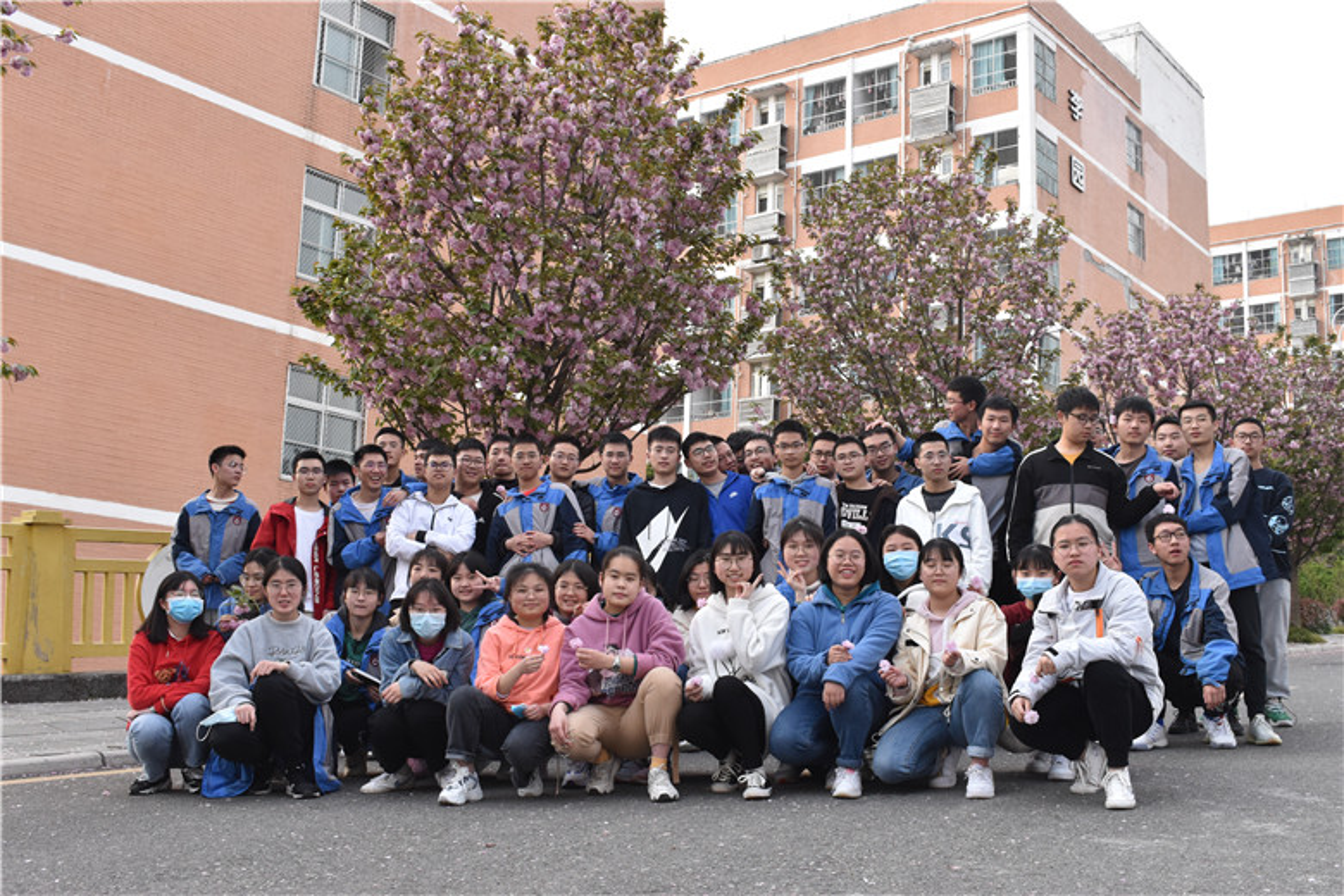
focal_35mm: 40
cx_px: 672
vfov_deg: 33.0
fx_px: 1512
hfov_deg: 47.9
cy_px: 448
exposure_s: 1/400
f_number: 10
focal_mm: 27
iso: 1000
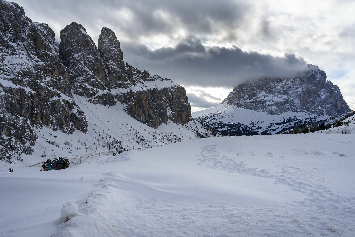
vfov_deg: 43.6
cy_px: 118
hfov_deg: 61.9
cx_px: 178
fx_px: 296
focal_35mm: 30
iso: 100
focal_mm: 30
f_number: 13
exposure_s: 1/125
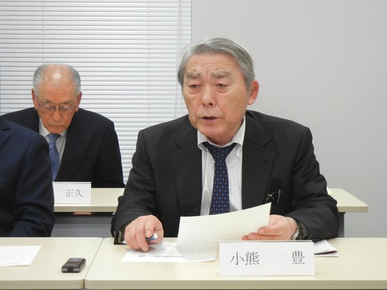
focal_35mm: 89
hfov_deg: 22.0
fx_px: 995
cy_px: 145
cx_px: 194
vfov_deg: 16.6
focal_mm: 16
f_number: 4.4
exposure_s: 1/27.6
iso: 400
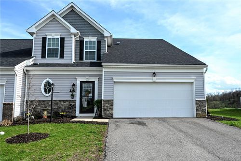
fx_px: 196
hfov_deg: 63.2
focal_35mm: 29
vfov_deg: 44.6
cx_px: 120
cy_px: 80
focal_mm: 19.5
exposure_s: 1/80
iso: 100
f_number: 11
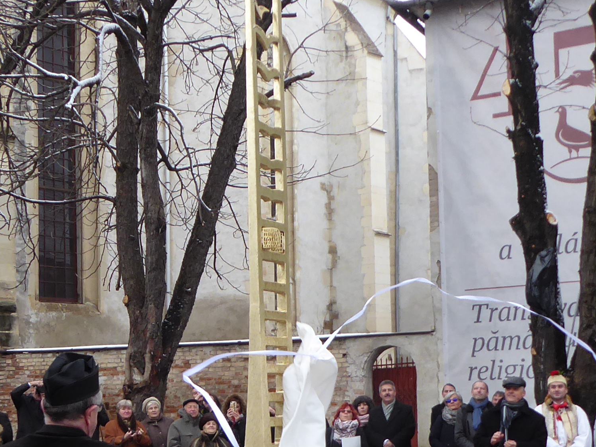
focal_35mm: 67
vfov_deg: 21.6
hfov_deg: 28.9
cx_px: 255
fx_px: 1153
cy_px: 366
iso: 125
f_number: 3.3
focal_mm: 4.3
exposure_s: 1/250
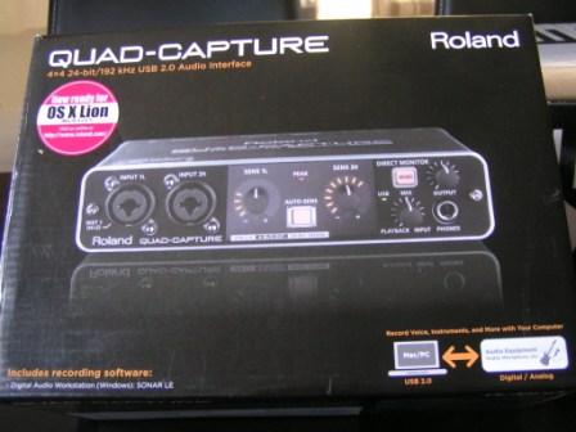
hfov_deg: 47.9
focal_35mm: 39
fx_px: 649
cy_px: 216
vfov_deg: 36.8
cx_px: 288
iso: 200
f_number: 2.8
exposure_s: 1/15
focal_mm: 6
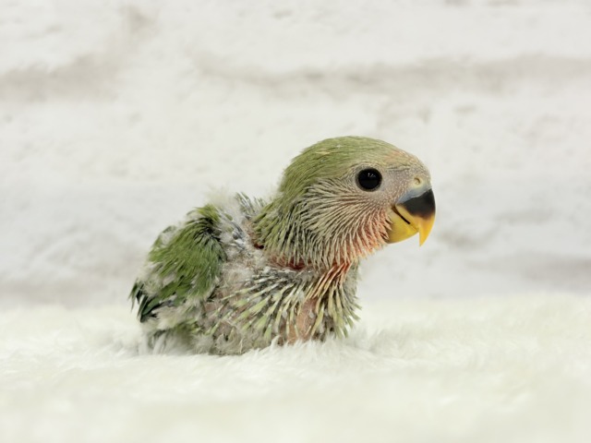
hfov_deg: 36.8
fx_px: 888
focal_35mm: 52
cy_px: 222
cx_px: 296
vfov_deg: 28.0
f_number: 1.6
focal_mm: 5.96
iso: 32
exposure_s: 1/50
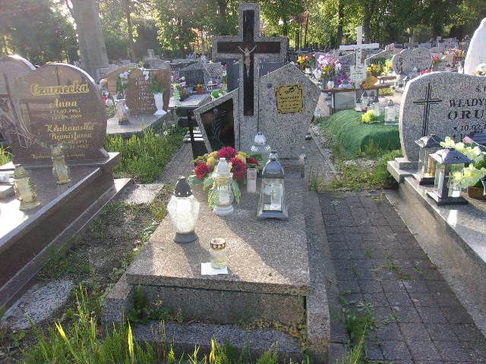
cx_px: 243
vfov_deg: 51.4
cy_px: 182
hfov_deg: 65.3
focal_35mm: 27
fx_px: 379
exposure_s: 1/150
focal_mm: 4.9
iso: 80
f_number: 3
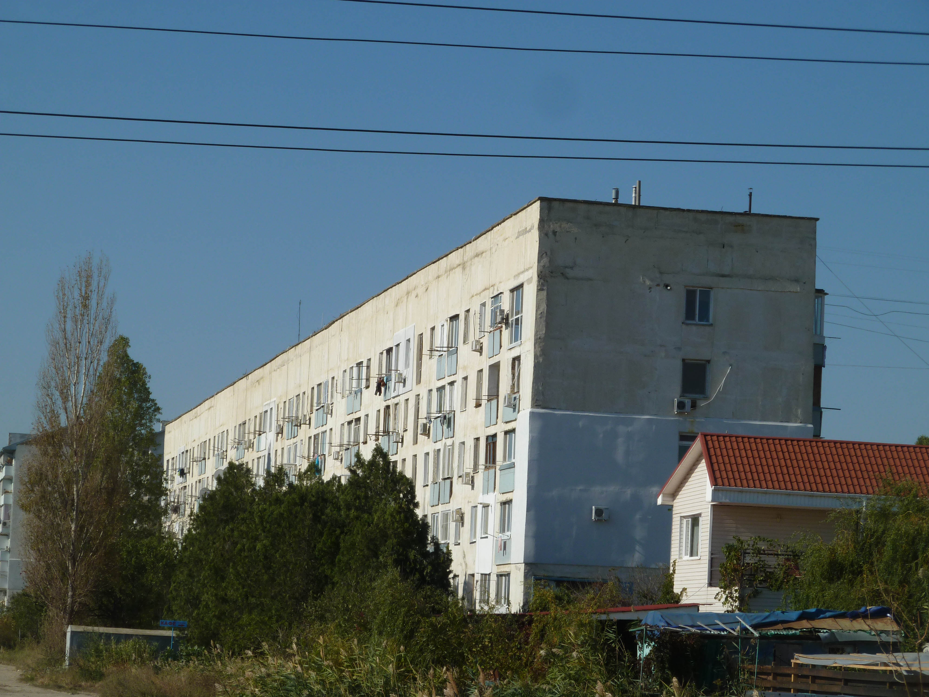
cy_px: 348
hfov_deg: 16.6
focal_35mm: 119
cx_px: 464
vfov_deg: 12.5
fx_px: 3194
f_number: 5.6
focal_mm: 19.5
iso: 80
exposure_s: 1/640
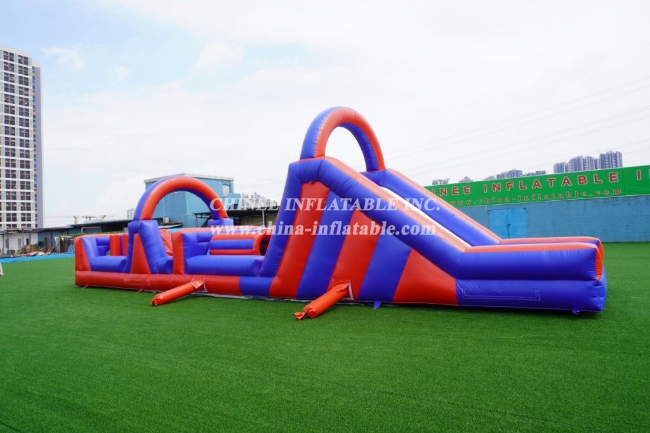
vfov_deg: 53.1
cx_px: 325
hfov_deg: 73.7
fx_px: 433
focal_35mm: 24
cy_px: 216
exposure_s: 1/125
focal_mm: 16
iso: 100
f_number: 9
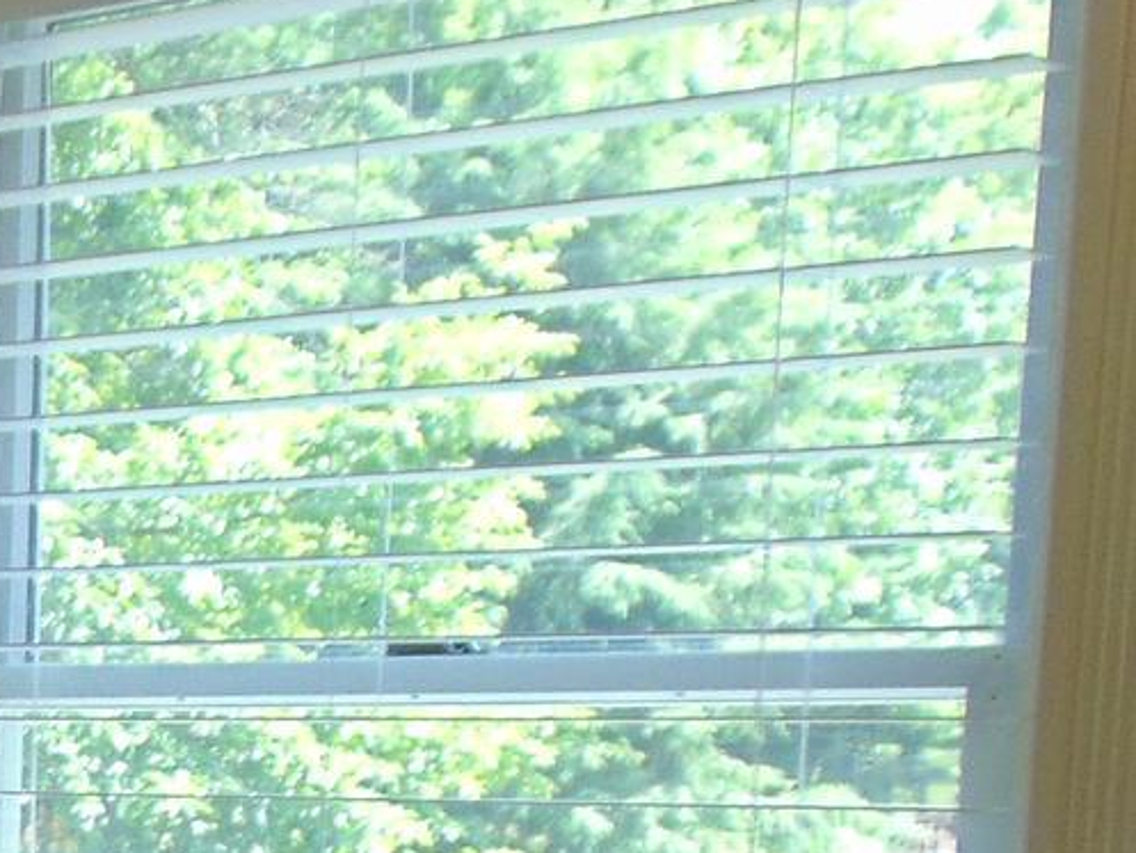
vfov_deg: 13.5
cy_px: 1304
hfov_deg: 16.8
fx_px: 3381
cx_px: -691
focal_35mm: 103
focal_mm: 4.5
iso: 80
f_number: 3
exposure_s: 1/50
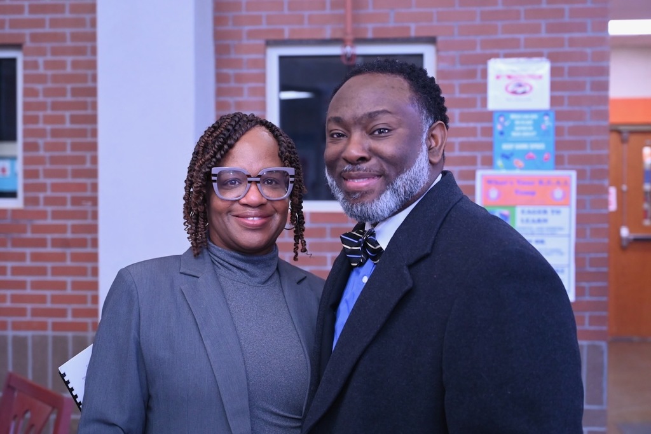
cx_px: 326
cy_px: 217
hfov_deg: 39.6
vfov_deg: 27.0
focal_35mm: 50
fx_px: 904
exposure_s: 1/200
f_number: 4
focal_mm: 50
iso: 4000
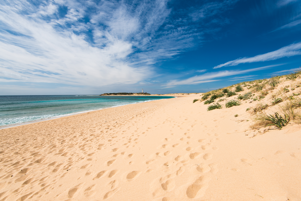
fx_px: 134
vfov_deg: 73.8
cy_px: 100
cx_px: 150
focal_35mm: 16
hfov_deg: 96.7
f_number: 11
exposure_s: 1/320
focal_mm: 16
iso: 200
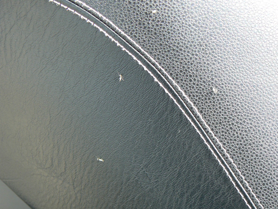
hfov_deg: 22.0
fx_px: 715
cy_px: 104
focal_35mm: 89
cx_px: 139
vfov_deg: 16.6
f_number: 4.5
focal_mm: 14.9
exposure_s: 1/100
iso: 80
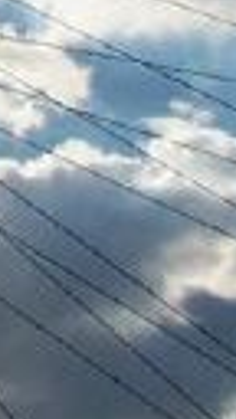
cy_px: -236
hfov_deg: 4.3
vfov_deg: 7.6
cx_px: -357
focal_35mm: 279
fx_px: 3104
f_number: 5.6
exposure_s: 1/1500
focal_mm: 6.3
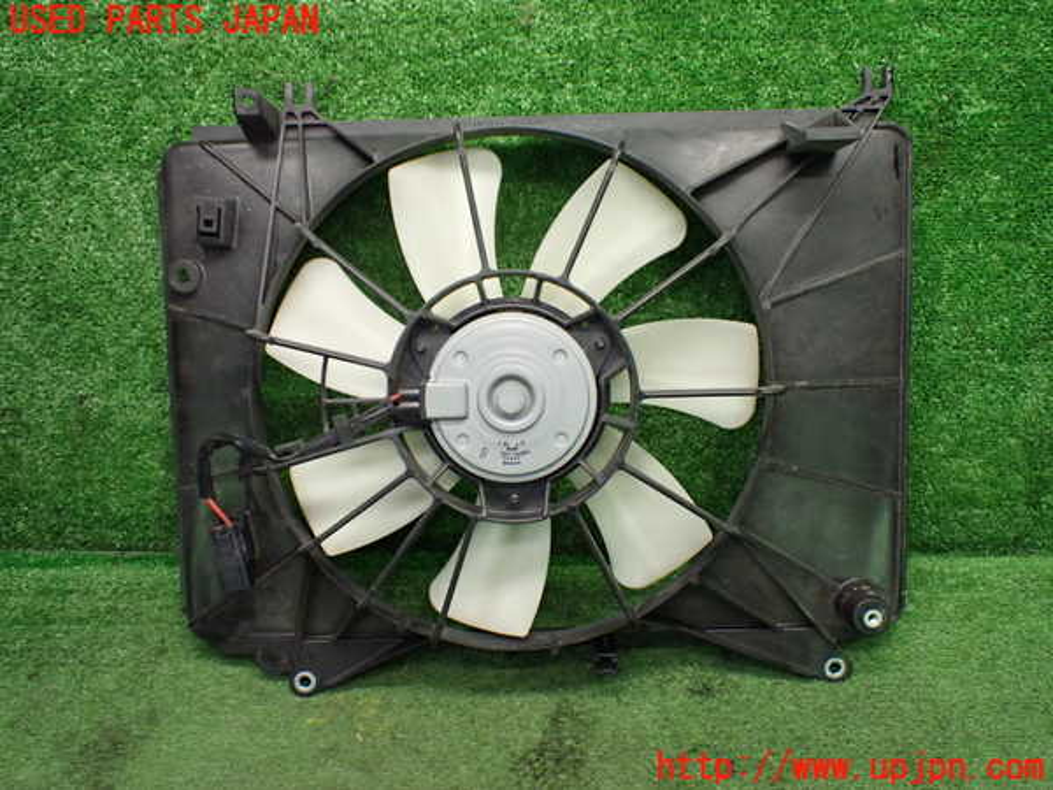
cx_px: 526
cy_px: 395
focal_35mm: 30
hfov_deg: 60.0
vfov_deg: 46.8
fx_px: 913
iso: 800
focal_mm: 5.4
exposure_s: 1/125
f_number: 2.3
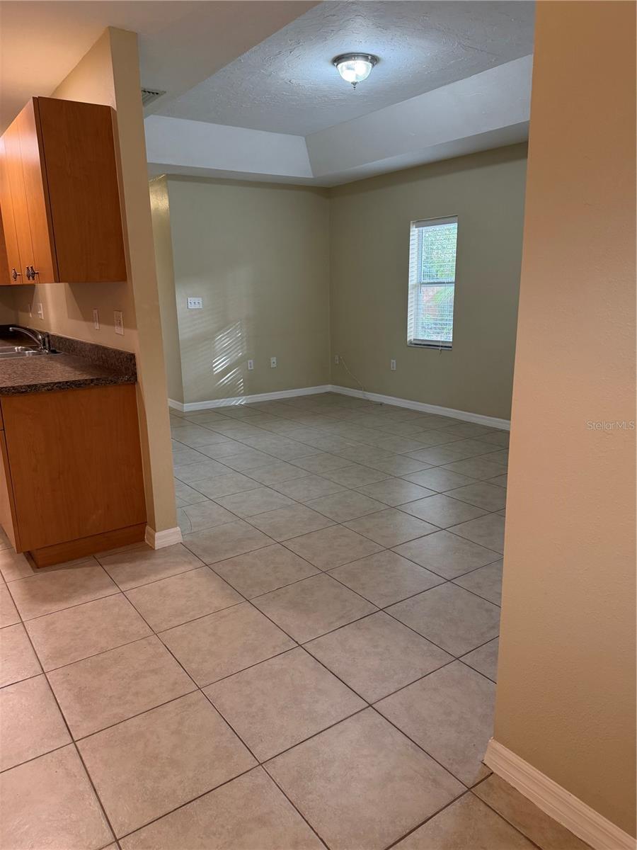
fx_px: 589
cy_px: 425
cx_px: 318
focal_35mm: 24
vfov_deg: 71.6
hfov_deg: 56.8
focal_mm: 6.76
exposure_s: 1/120
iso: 250
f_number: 1.78
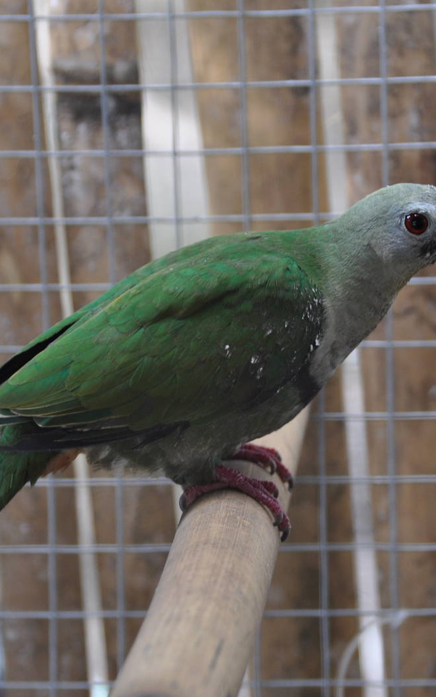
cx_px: 243
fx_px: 4906
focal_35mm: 258
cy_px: 348
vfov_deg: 8.1
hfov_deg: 5.1
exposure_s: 1/80
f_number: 5.6
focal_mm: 112
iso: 400
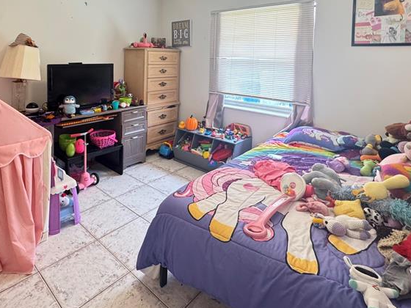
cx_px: 172
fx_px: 237
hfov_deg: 81.1
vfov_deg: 65.7
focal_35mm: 20
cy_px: 132
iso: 320
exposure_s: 1/60
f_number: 2.2
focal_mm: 2.22
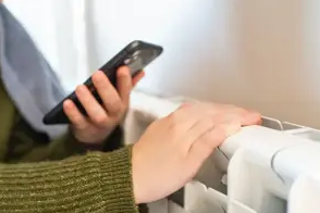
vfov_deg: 24.7
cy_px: 164
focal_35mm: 54
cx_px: 119
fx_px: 480
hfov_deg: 36.6
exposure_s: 1/60
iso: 1000
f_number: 2.8
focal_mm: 35
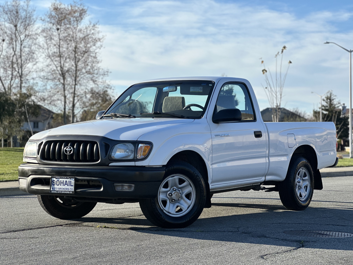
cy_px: 132
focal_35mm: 77
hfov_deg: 25.3
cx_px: 176
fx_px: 785
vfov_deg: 19.1
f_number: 2.8
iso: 32
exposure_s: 1/619
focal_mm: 9
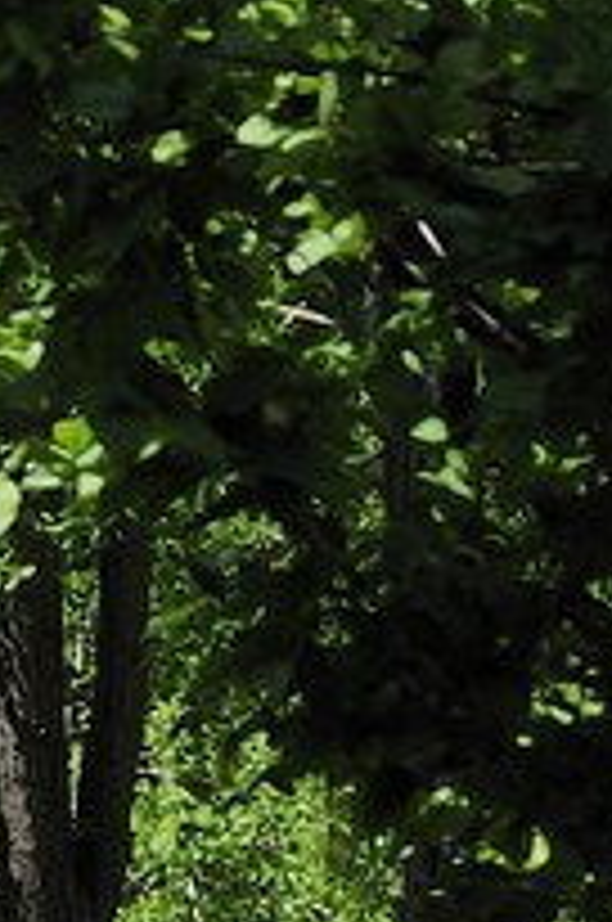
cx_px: -1647
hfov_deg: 2.8
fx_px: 12409
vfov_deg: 4.2
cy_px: -373
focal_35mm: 485
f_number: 9
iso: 200
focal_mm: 62
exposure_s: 1/250
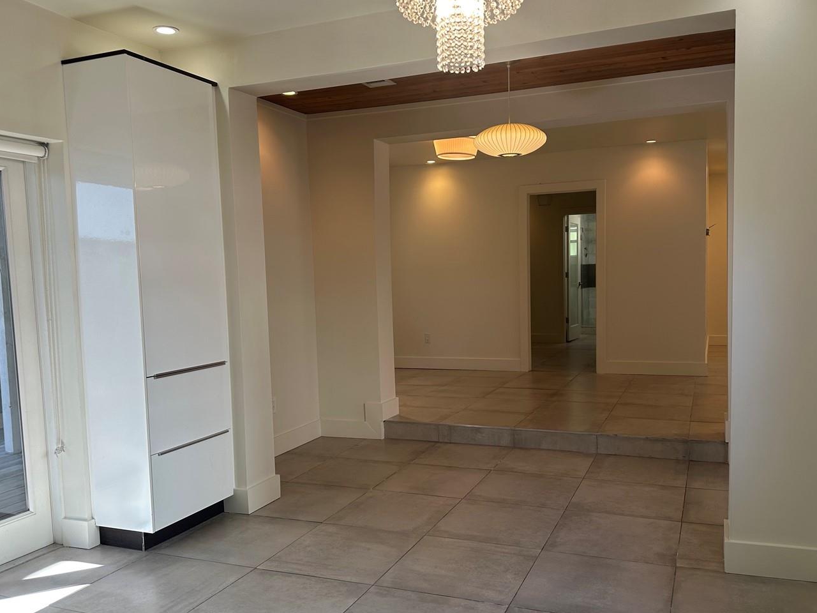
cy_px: 322
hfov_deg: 59.9
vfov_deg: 46.8
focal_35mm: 30
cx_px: 428
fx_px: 708
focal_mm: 6.86
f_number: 1.78
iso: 80
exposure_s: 1/133
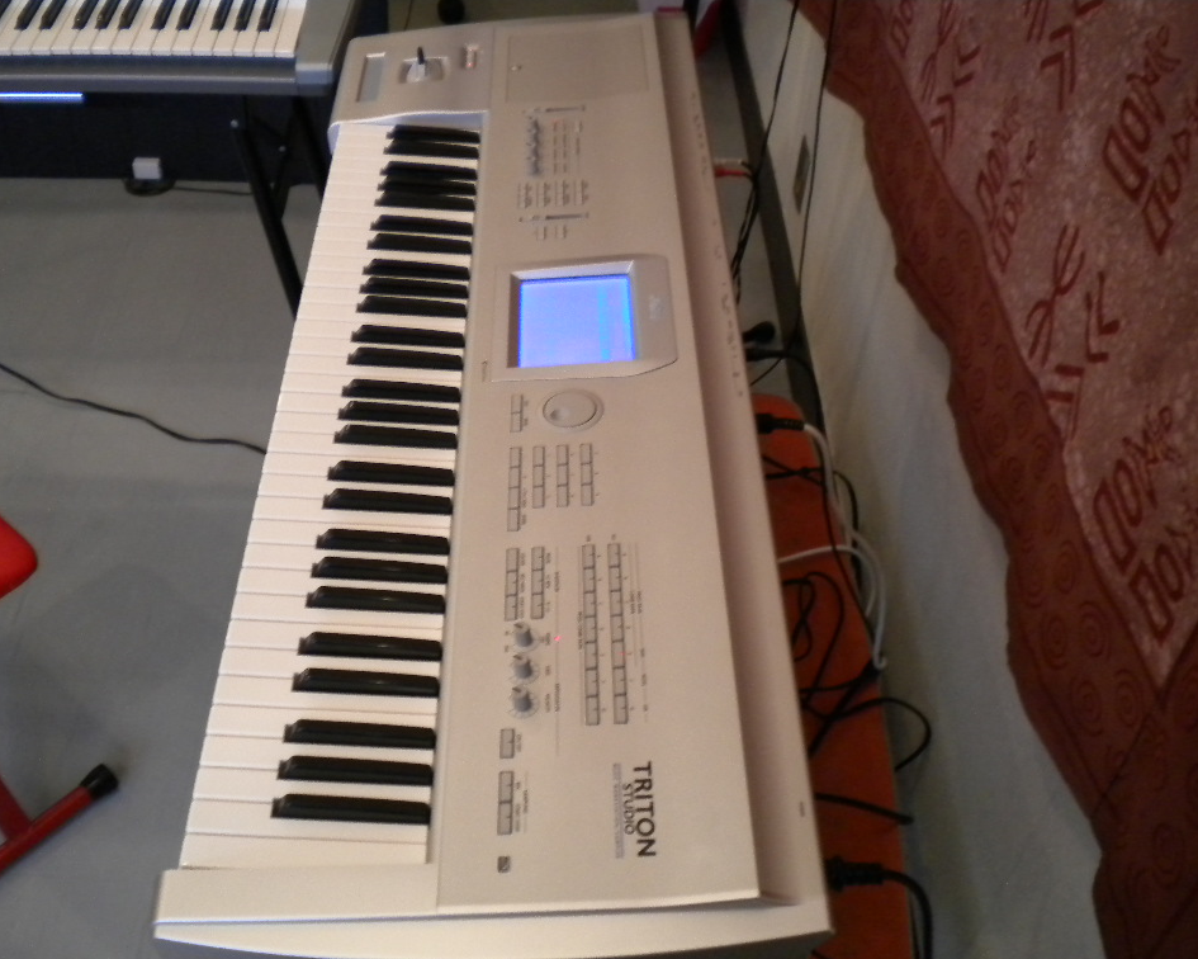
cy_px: 481
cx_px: 564
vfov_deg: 40.1
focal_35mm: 37
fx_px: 1312
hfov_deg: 49.1
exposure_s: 1/27.7
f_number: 3.1
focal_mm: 6.3
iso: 400
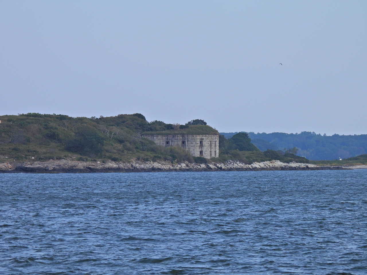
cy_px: 138
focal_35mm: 300
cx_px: 184
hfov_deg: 6.6
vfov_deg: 5.0
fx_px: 3181
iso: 100
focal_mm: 53.5
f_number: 5
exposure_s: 1/640
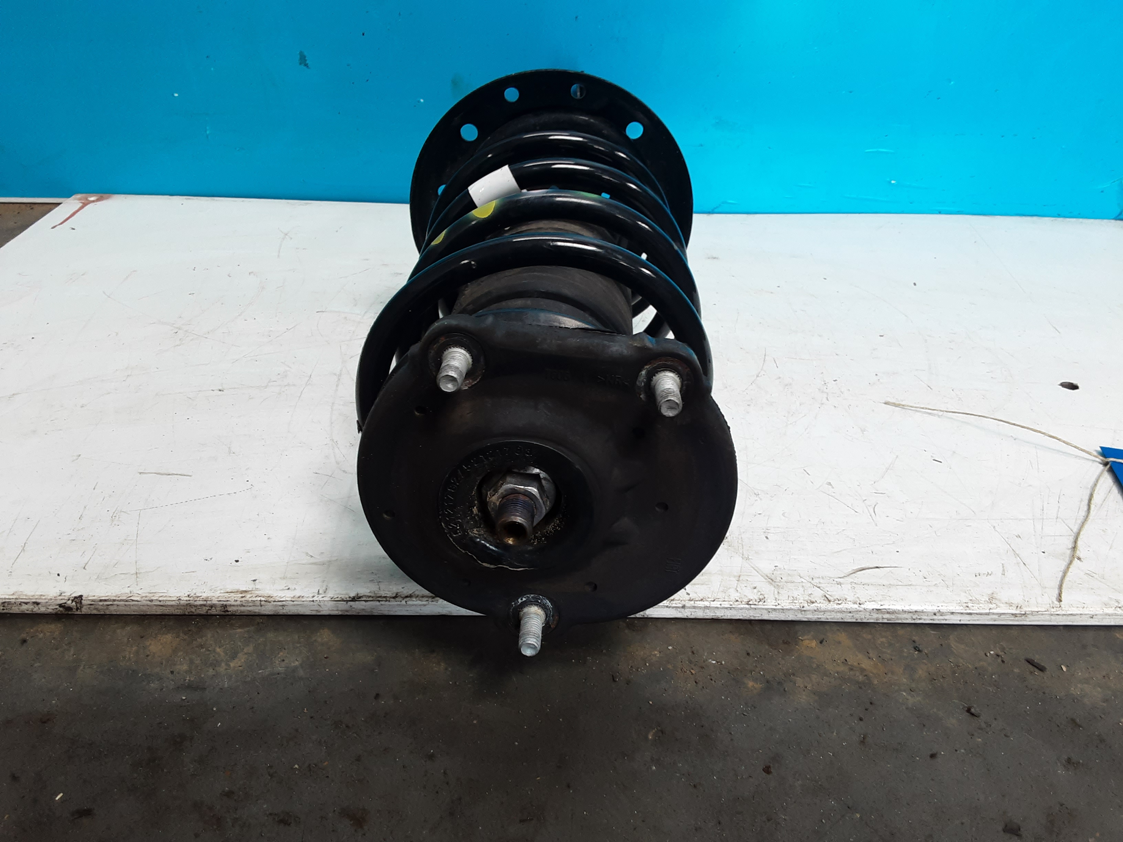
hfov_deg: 65.3
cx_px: 562
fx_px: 876
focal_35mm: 27
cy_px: 421
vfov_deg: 51.4
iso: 64
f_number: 1.9
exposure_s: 1/50
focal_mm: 2.91
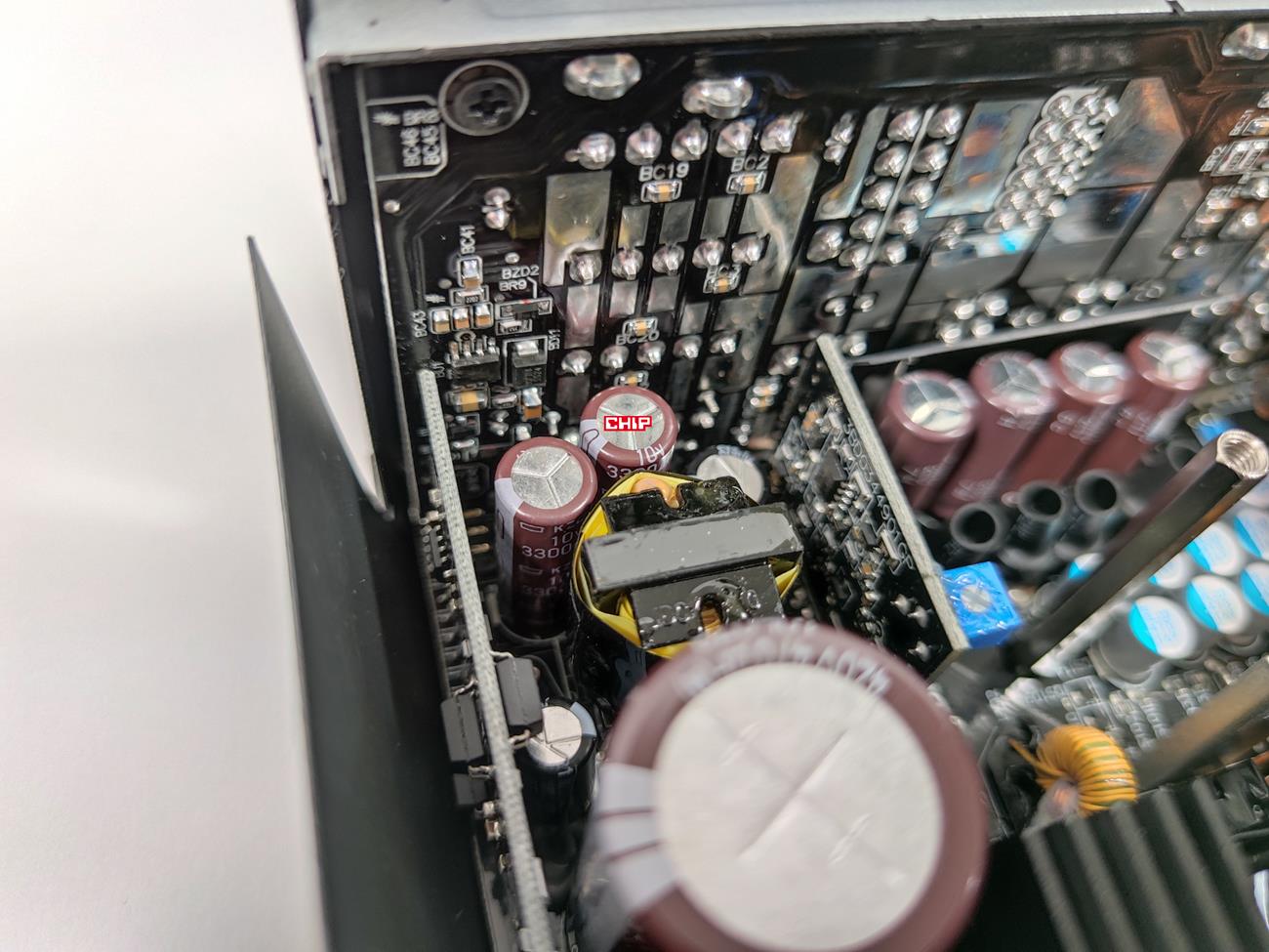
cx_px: 634
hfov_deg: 71.6
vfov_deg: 56.8
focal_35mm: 24
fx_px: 880
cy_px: 476
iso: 299
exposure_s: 1/17
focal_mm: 6.78
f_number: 1.85
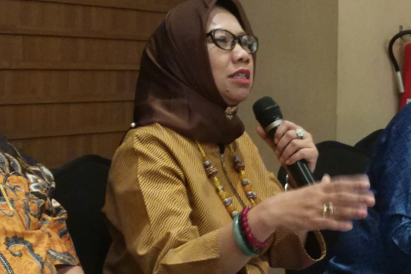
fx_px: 274
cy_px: 120
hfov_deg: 73.7
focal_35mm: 24
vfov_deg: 53.0
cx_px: 206
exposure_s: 1/25
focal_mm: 4.06
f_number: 2
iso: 1600
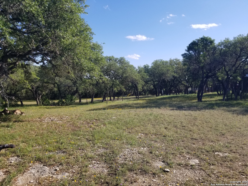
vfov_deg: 53.1
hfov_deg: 67.3
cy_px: 93
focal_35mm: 26
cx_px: 124
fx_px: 186
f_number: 1.7
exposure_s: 1/1832
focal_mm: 4.25
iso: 50
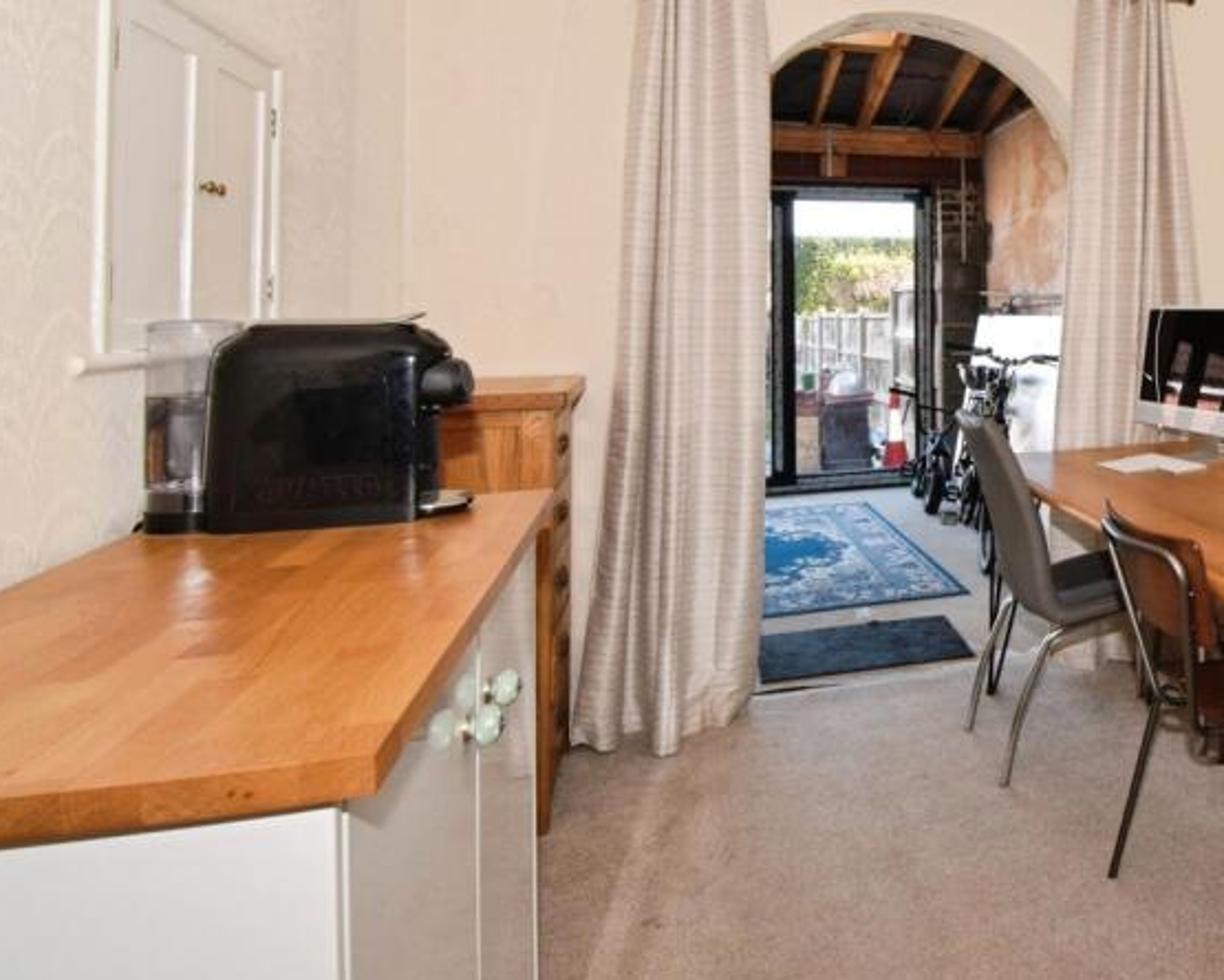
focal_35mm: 26
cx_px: 1048
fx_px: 942
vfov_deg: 53.4
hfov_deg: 58.7
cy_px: 295
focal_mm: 10
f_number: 11
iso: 1000
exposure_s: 1/60
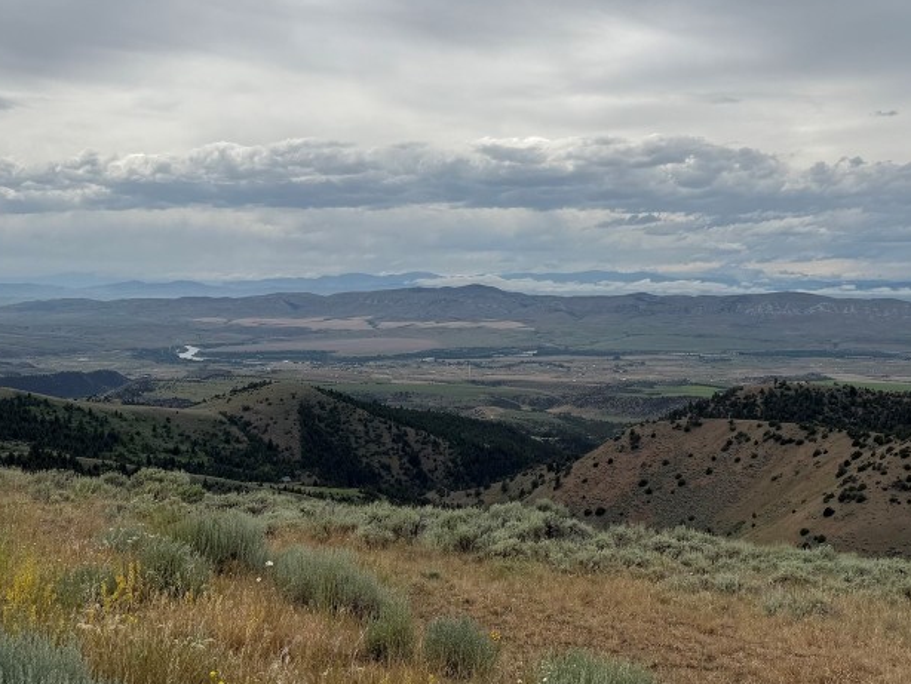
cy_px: 291
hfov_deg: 46.3
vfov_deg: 35.9
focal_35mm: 40
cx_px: 573
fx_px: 1053
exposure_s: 1/10309
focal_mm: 6.76
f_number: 1.78
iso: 80
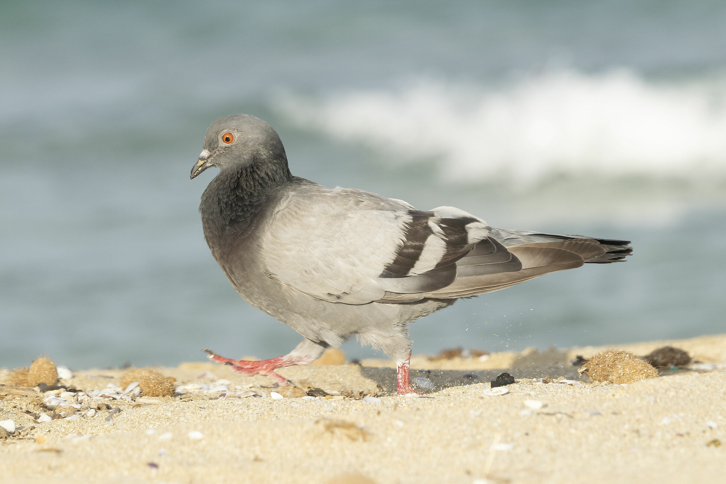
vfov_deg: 3.1
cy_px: 242
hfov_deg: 4.6
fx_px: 9074
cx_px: 363
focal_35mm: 450
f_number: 11
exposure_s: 1/500
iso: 560
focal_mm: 300
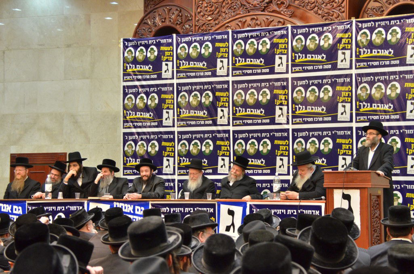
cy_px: 137
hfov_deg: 22.7
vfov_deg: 15.1
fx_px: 1033
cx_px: 207
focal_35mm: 90
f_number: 5.3
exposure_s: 1/100
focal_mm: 60
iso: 1600
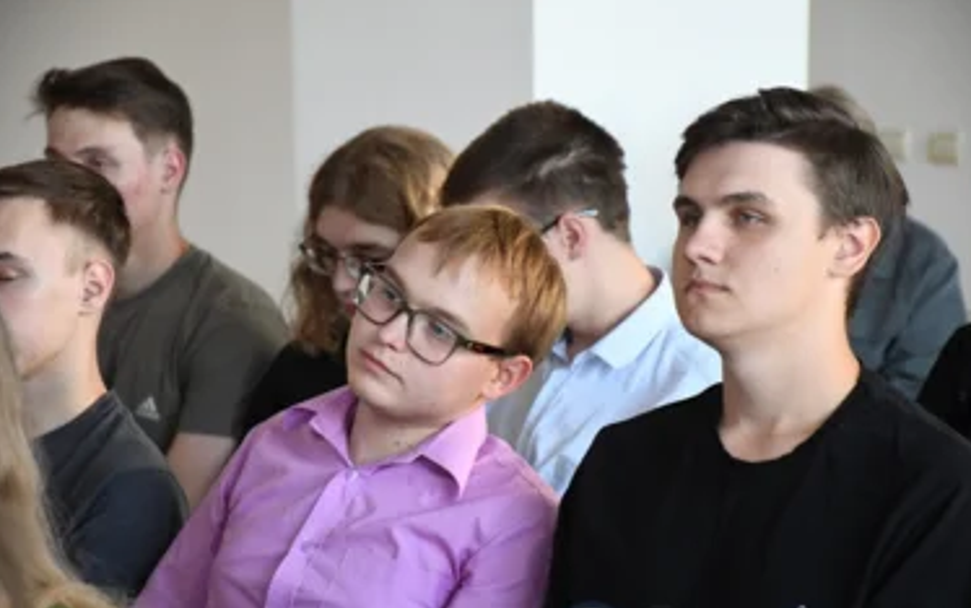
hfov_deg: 12.2
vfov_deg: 7.7
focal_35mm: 171
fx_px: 4527
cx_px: 511
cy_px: 334
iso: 3200
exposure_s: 1/320
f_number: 5.6
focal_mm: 105
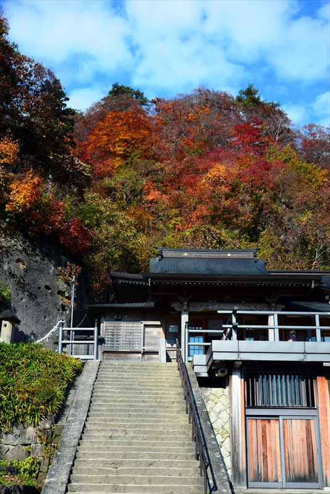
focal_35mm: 44
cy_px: 247
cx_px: 165
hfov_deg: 30.5
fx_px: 604
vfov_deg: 44.5
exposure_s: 1/500
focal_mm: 44
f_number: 11
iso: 800
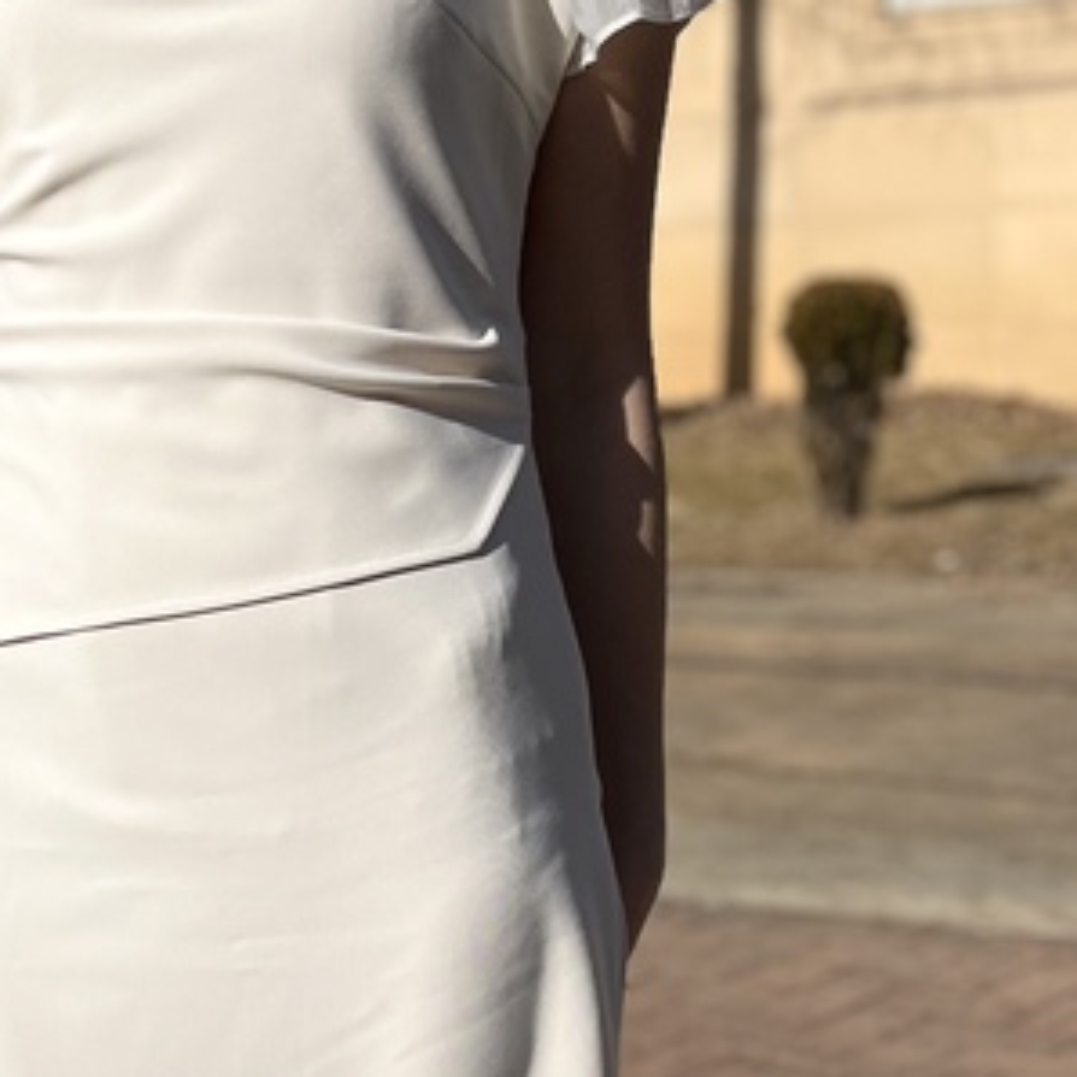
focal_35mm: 77
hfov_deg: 22.1
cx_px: 184
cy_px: 1135
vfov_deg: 21.5
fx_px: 2710
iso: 50
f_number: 1.6
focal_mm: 5.1
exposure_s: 1/7353
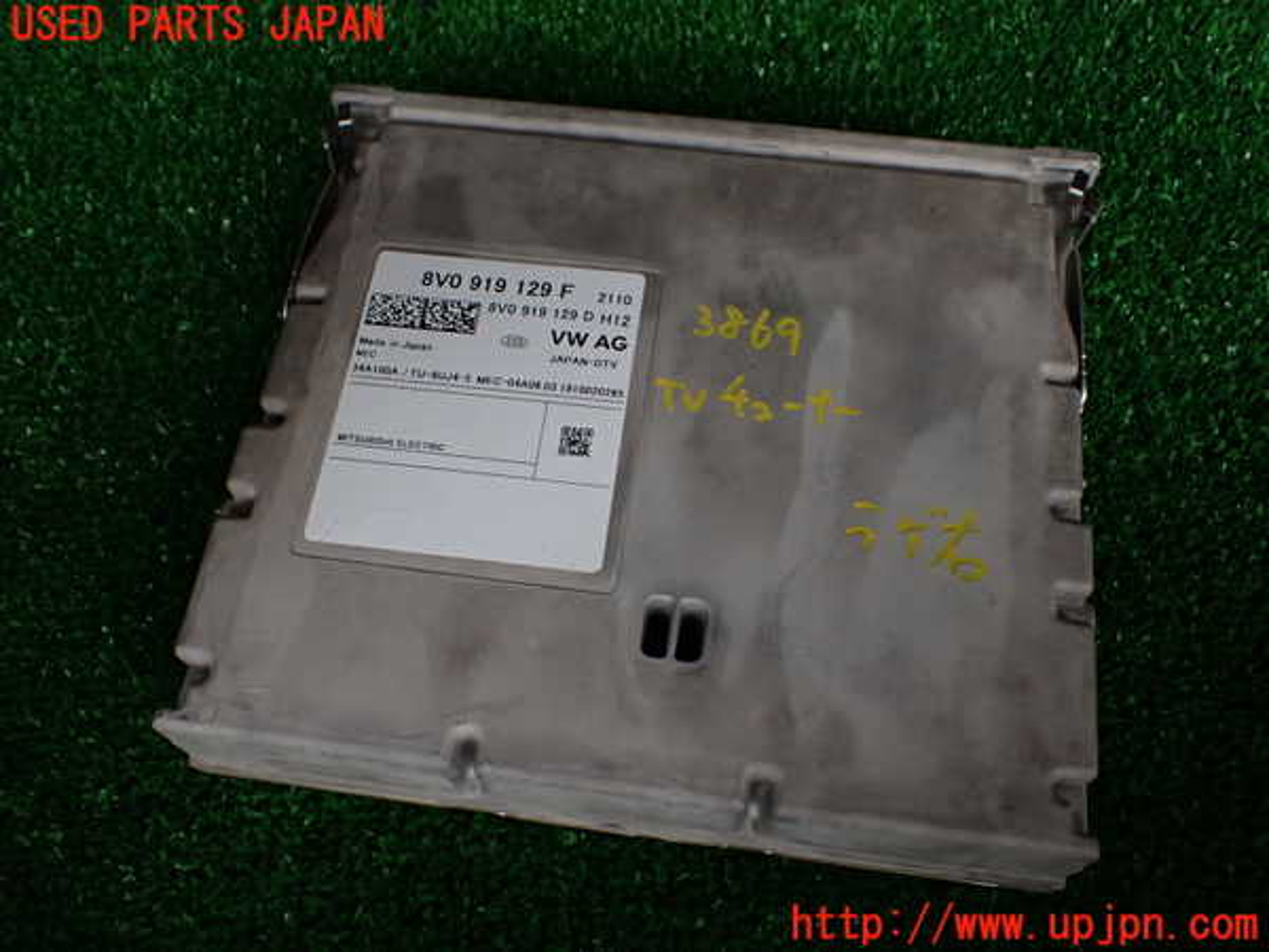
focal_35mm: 30
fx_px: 1100
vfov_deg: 46.8
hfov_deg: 60.0
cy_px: 476
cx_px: 634
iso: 250
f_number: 2.3
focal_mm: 5.4
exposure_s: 1/125
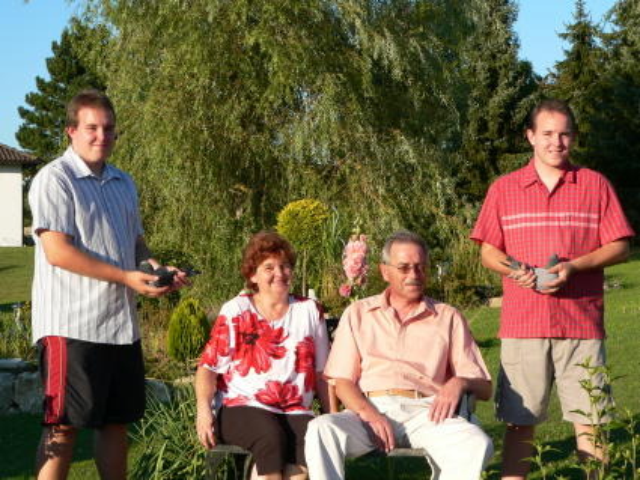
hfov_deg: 25.0
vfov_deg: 18.9
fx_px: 1443
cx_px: 320
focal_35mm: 78
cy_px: 240
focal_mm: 12.9
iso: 80
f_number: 4
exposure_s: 1/400
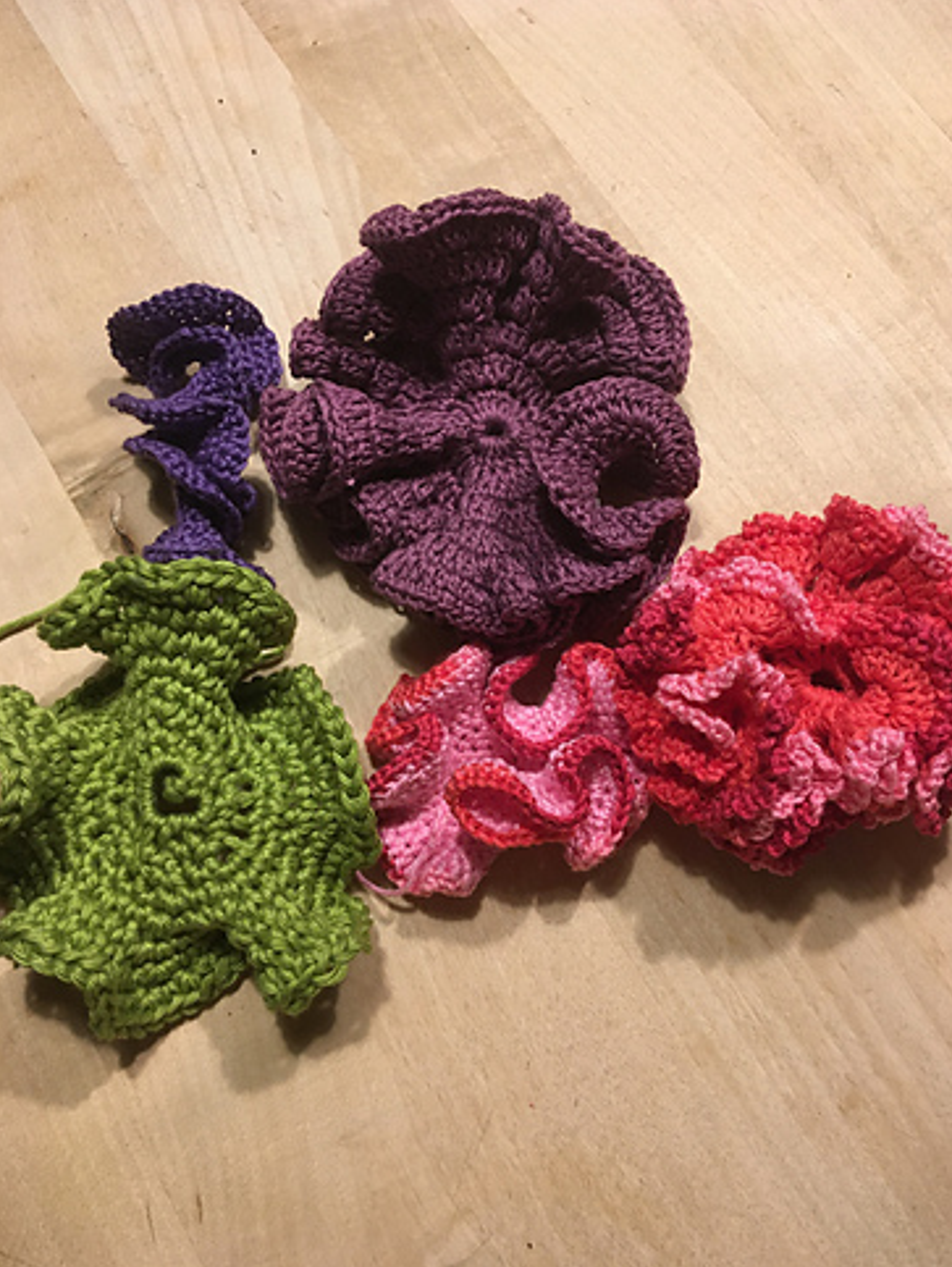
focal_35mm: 30
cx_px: 484
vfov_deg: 59.9
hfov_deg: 46.8
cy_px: 624
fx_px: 1099
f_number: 2.2
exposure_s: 1/33
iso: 160
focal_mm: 4.15
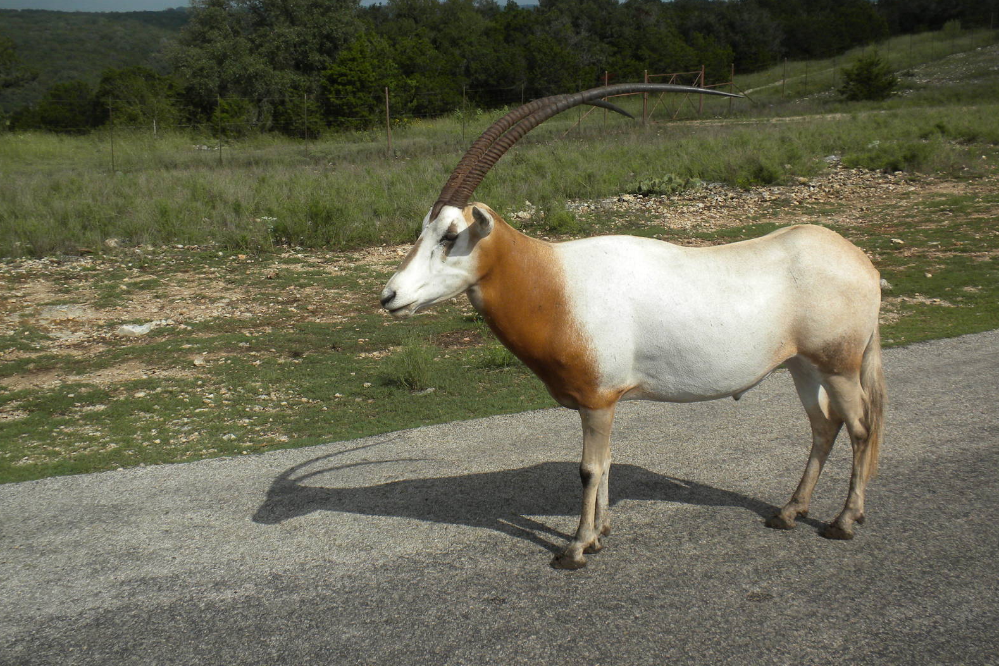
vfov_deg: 34.2
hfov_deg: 49.5
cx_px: 497
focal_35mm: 39
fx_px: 1082
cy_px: 317
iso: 64
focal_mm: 6.6
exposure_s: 1/254
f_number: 10
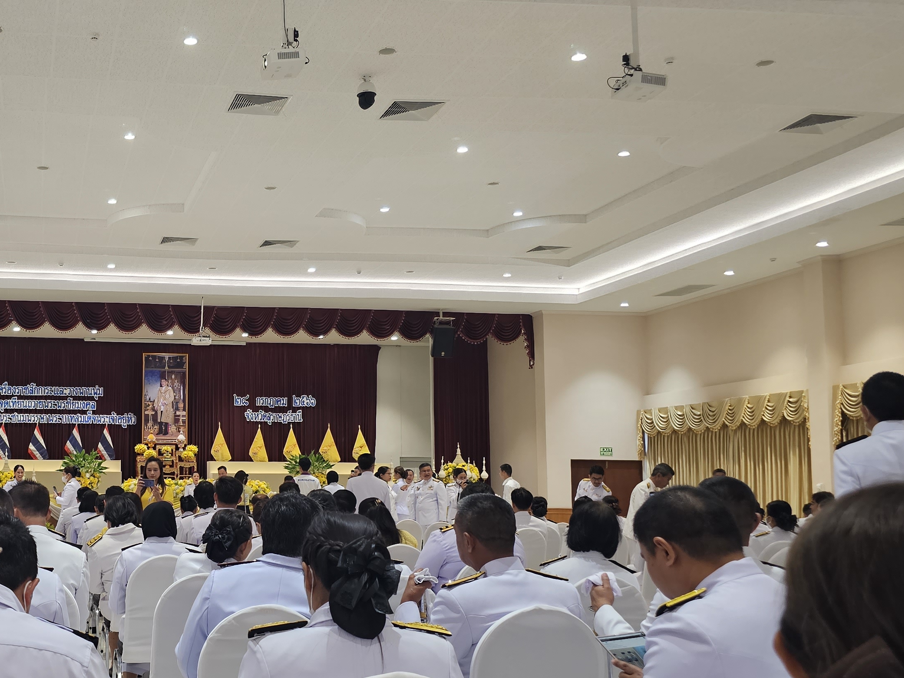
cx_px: 156
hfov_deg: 42.4
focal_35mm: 42
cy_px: 394
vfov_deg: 34.3
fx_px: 1097
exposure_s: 1/100
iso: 160
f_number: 1.7
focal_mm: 6.3
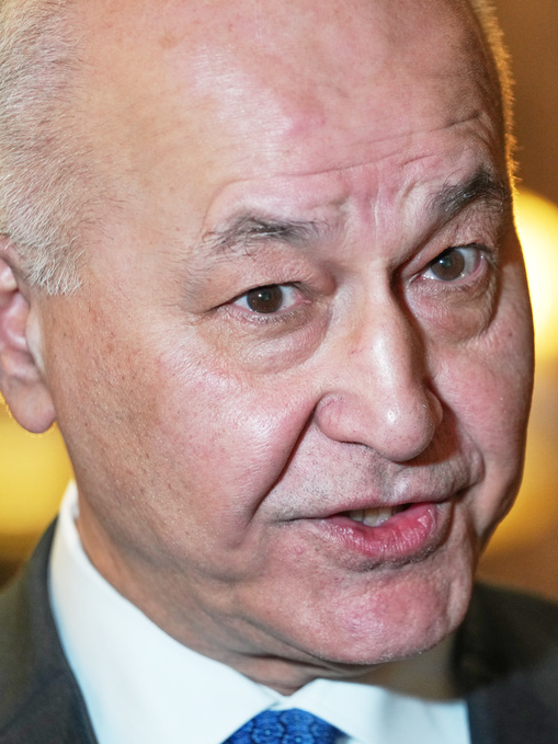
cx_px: 372
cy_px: 371
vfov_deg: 6.8
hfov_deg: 5.1
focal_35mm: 290
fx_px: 6235
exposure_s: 1/200
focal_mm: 200
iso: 2500
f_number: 4
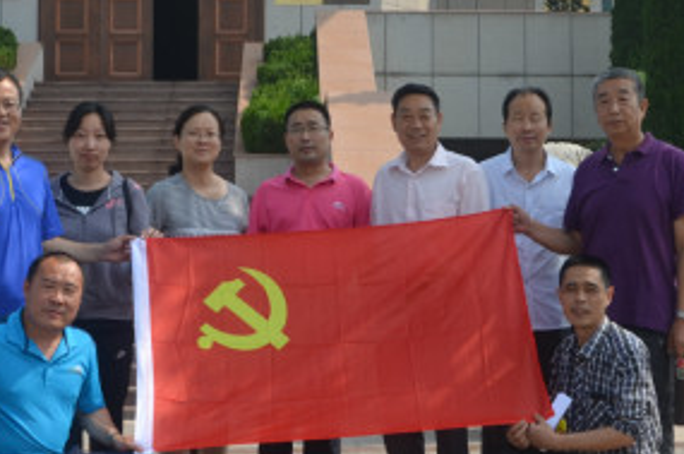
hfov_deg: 25.1
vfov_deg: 16.8
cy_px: 208
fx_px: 1536
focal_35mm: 81
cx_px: 382
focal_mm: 22
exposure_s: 1/100
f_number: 10
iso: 125
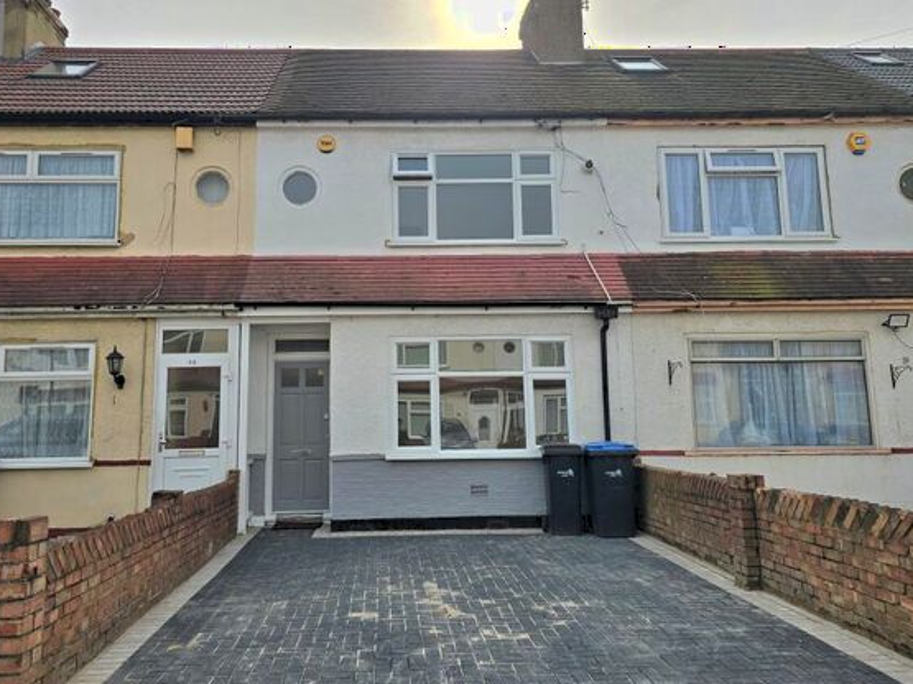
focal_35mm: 29
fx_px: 765
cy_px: 300
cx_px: 426
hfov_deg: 61.6
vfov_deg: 48.1
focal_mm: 6.3
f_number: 1.7
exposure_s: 1/2500
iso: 12
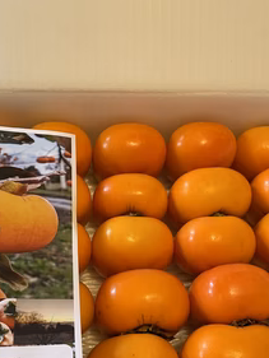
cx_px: 113
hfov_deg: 38.6
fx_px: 383
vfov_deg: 49.4
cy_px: 232
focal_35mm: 37
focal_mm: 4.2
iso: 100
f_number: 1.6
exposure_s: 1/50
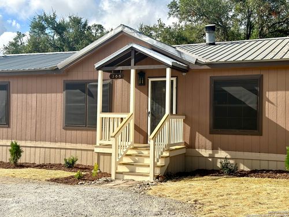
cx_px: 144
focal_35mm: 48
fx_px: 401
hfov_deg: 39.7
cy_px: 108
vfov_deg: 30.3
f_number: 1.78
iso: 100
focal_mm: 6.86
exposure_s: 1/5556
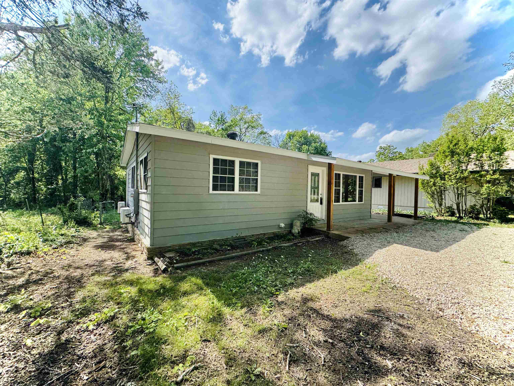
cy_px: 193
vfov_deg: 85.7
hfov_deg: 102.1
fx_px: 208
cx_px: 257
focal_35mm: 14
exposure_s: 1/910
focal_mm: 2.22
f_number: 2.2
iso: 40
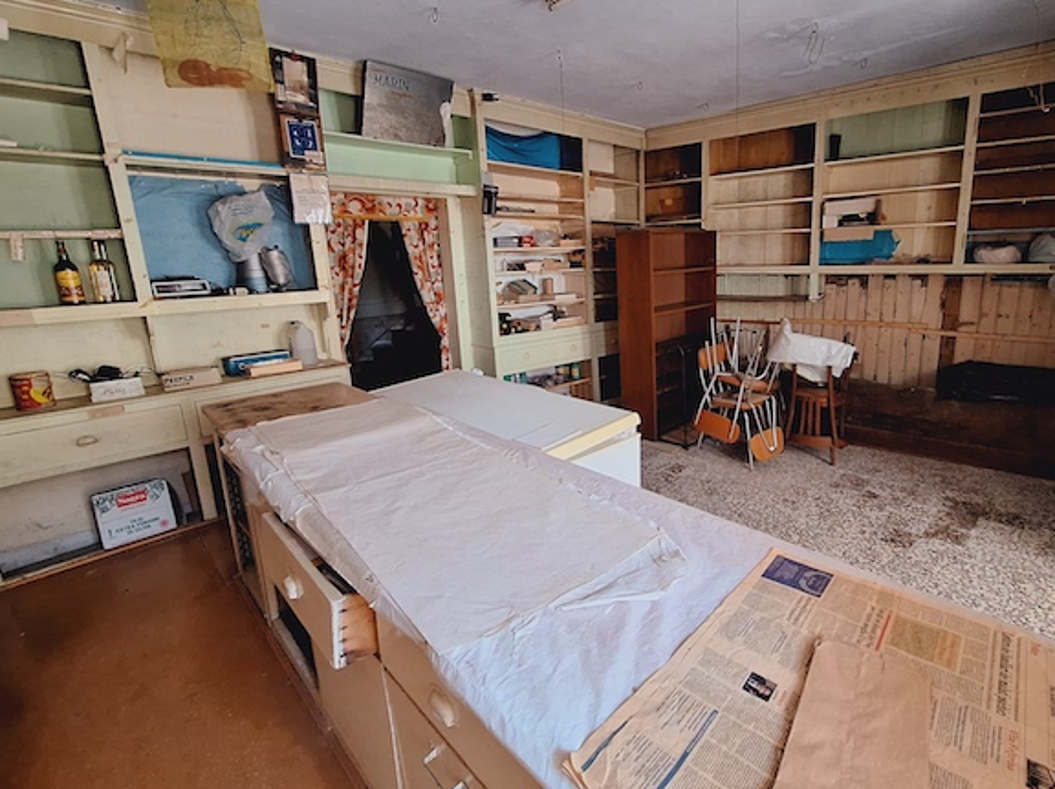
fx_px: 487
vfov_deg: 77.8
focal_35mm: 16
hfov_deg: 93.8
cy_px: 358
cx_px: 609
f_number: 2.2
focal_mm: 1.74
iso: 200
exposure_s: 1/25
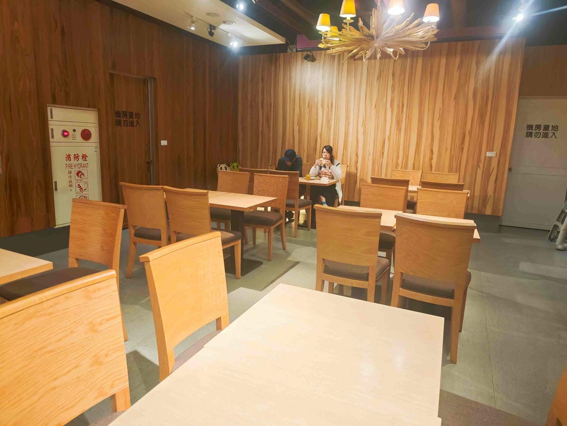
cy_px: 213
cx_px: 284
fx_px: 377
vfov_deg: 58.9
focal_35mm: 23
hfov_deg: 73.9
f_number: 1.63
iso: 2000
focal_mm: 8.72
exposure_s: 1/360
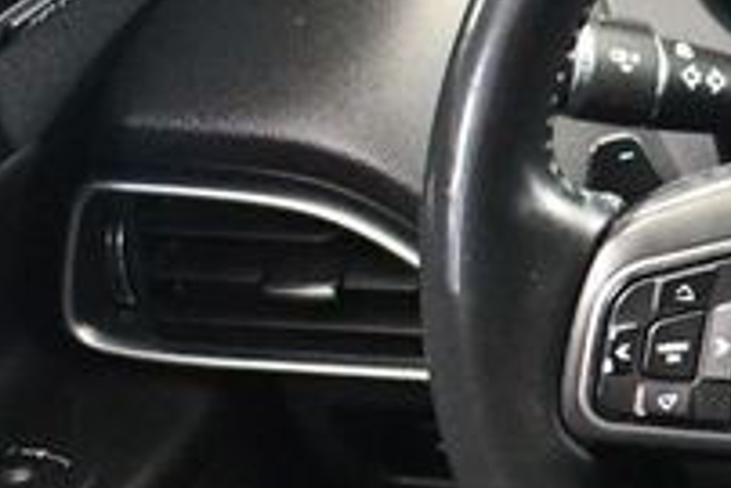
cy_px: 311
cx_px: 1096
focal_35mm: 114
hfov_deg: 16.4
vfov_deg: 12.0
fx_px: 2316
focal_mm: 18
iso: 10000
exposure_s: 1/60
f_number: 3.5
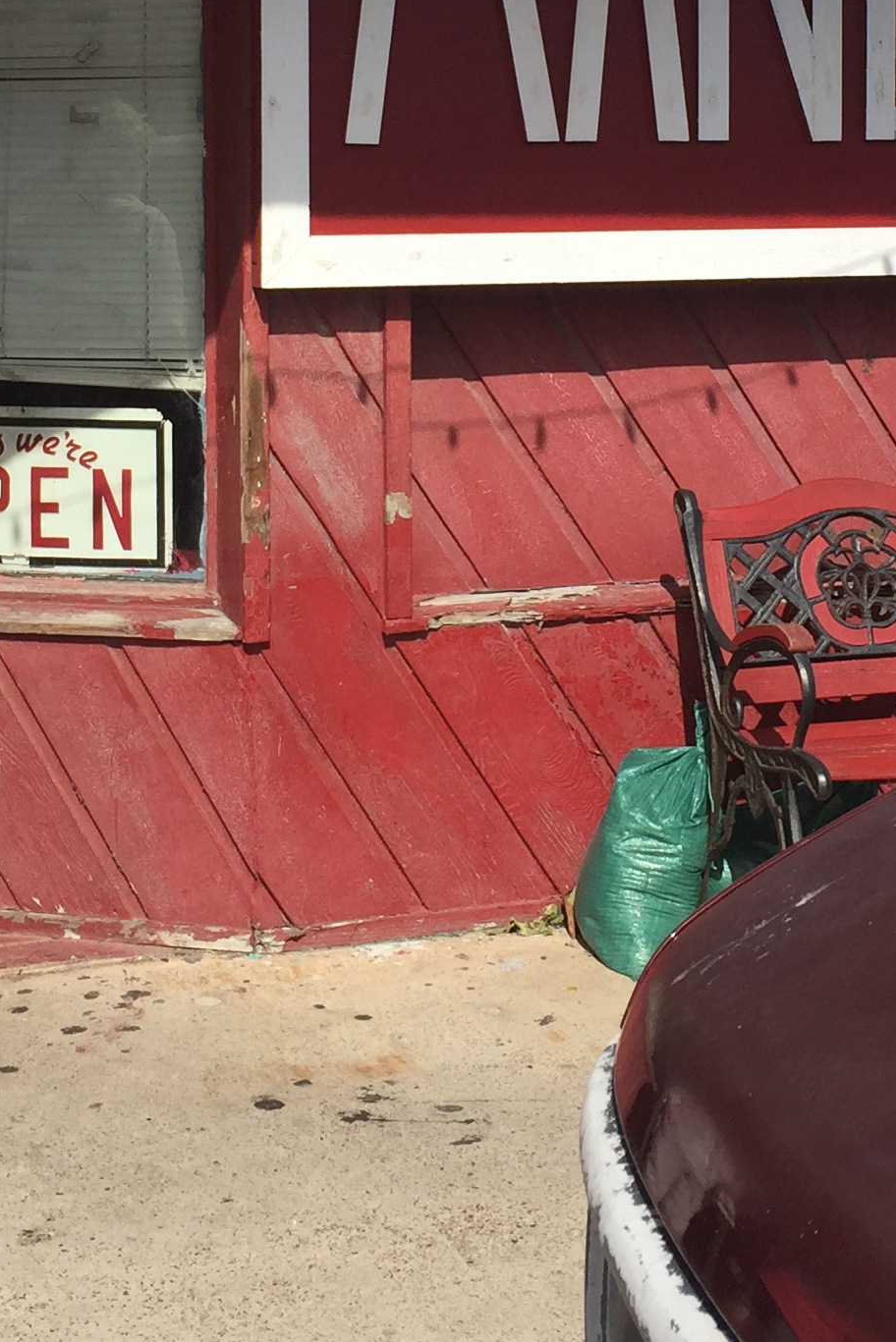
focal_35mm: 72
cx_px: 469
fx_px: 2686
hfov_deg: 18.9
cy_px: 252
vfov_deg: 27.5
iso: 32
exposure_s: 1/2083
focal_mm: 4.15
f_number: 2.2
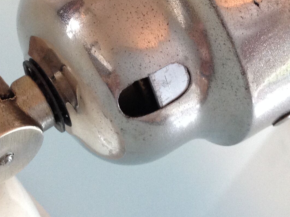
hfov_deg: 23.0
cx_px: 110
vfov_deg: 17.1
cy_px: 21
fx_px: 711
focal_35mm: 85
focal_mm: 4.28
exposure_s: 1/15
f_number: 2.4
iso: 200
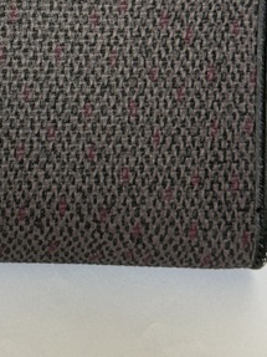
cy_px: -32
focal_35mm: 134
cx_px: -56
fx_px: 1379
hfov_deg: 10.9
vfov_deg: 14.4
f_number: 1.78
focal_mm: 6.76
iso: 100
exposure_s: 1/82
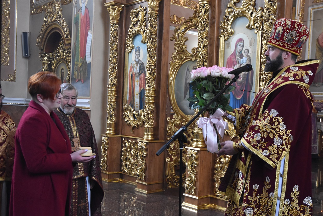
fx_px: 417
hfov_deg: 42.3
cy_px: 108
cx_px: 162
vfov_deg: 29.0
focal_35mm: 46
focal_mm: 31
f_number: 4
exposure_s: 1/125
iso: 2500
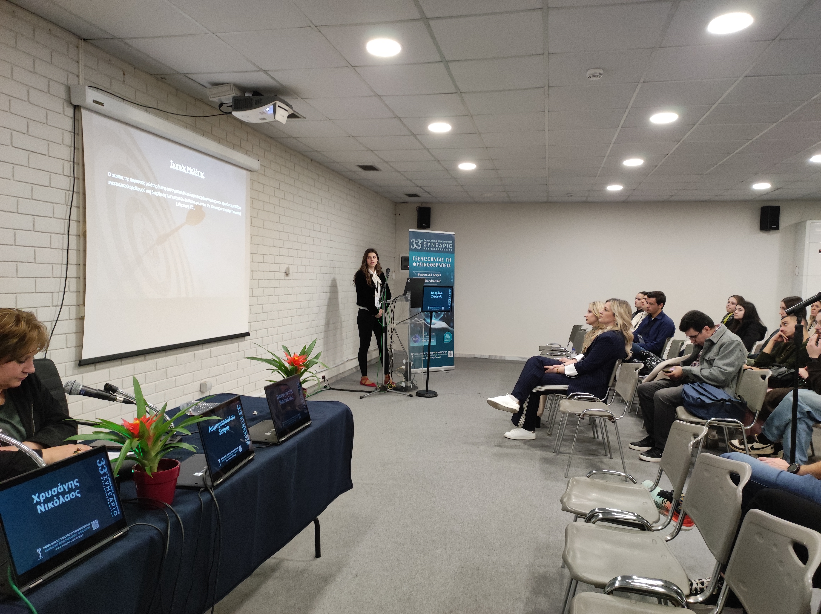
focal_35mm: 25
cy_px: 307
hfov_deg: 69.4
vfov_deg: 54.8
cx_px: 410
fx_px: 592
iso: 659
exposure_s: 1/50
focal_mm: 4.7
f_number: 1.79
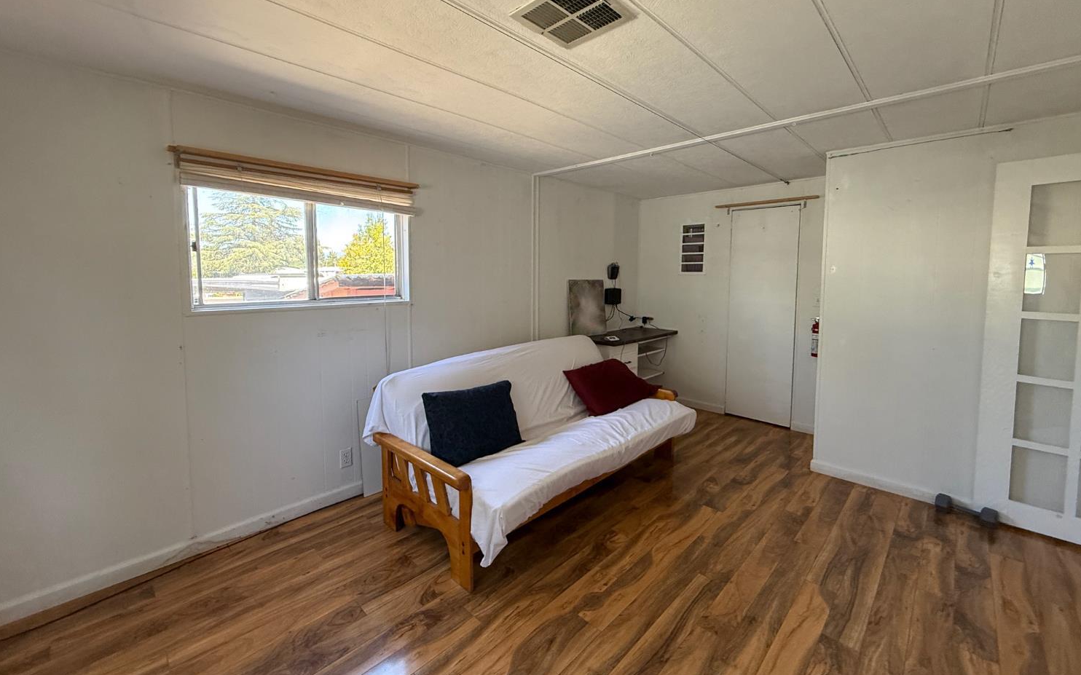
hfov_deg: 101.5
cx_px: 543
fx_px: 442
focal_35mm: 15
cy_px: 301
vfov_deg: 74.5
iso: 200
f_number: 2.2
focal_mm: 2.22
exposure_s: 1/99
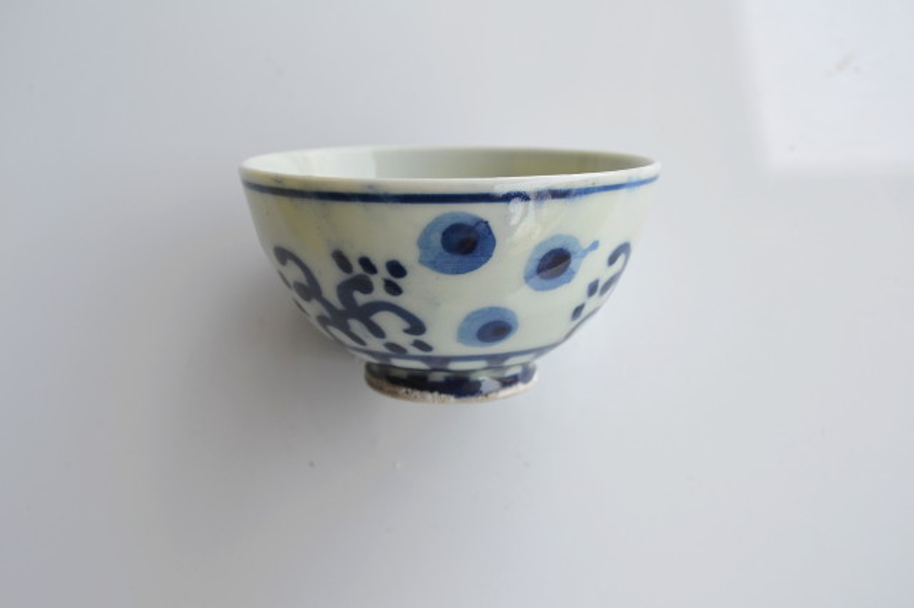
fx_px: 1218
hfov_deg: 41.1
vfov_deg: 28.0
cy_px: 304
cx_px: 457
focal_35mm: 48
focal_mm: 32
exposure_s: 1/125
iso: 160
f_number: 5.6
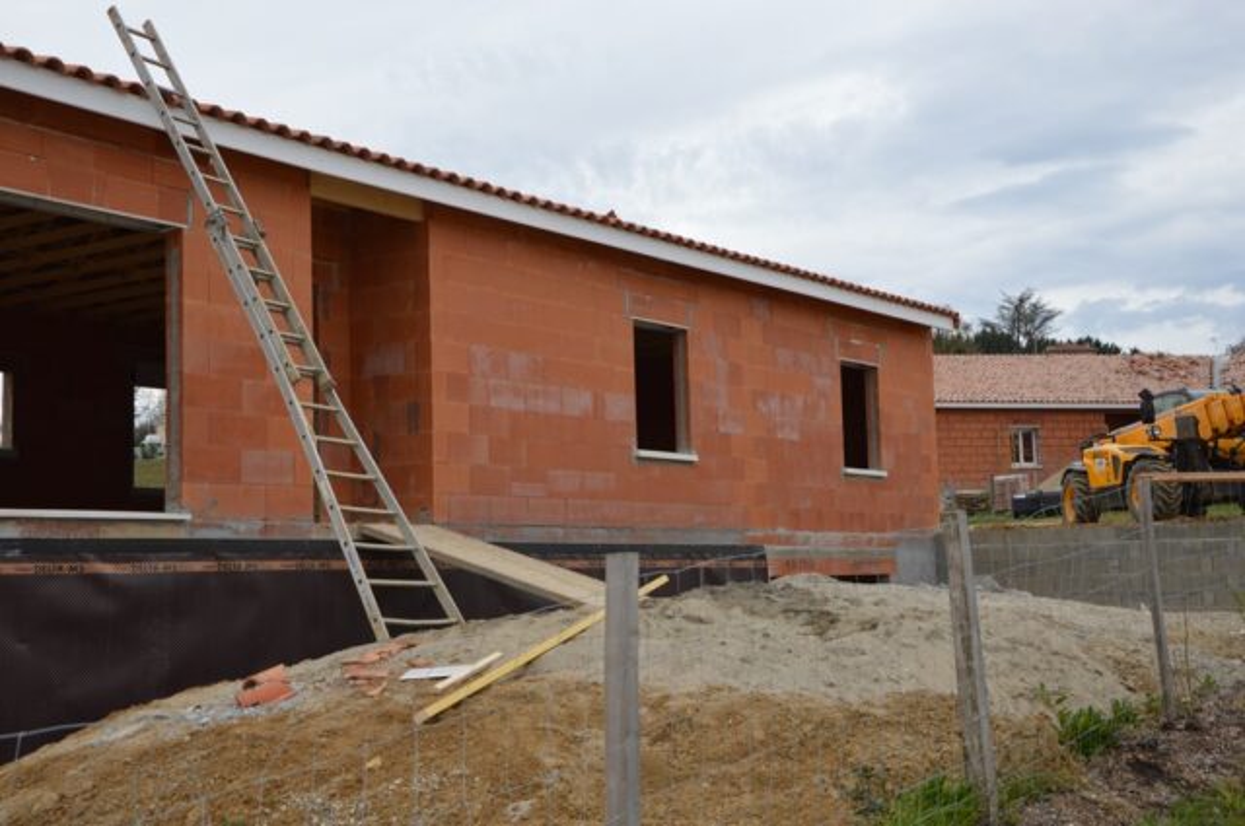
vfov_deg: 28.0
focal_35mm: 48
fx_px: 1658
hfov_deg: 41.2
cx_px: 622
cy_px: 413
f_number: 6.3
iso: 100
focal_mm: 32
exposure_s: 1/200
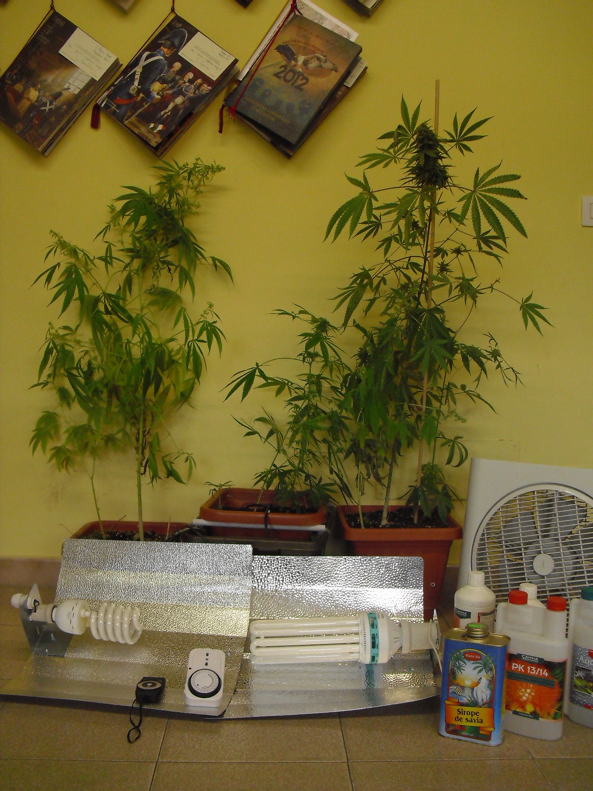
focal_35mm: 36
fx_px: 822
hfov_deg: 39.7
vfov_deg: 51.4
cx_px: 296
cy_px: 396
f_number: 3.1
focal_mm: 6.3
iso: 400
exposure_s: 1/60
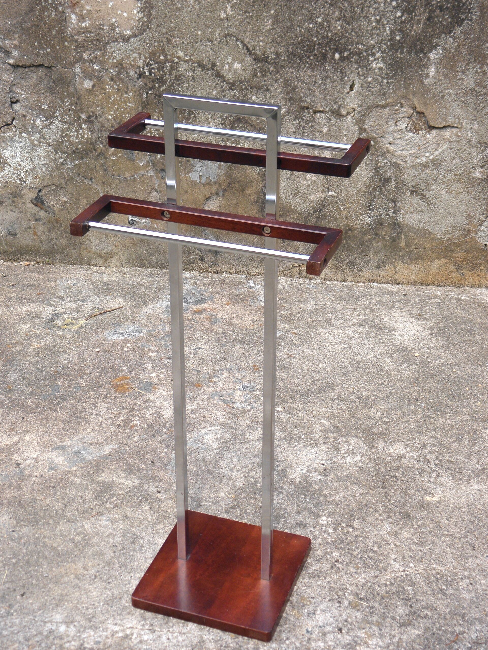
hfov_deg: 27.0
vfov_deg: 35.5
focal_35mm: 54
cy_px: 325
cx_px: 244
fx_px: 1015
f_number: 4.1
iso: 100
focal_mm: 9.7
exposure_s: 1/160
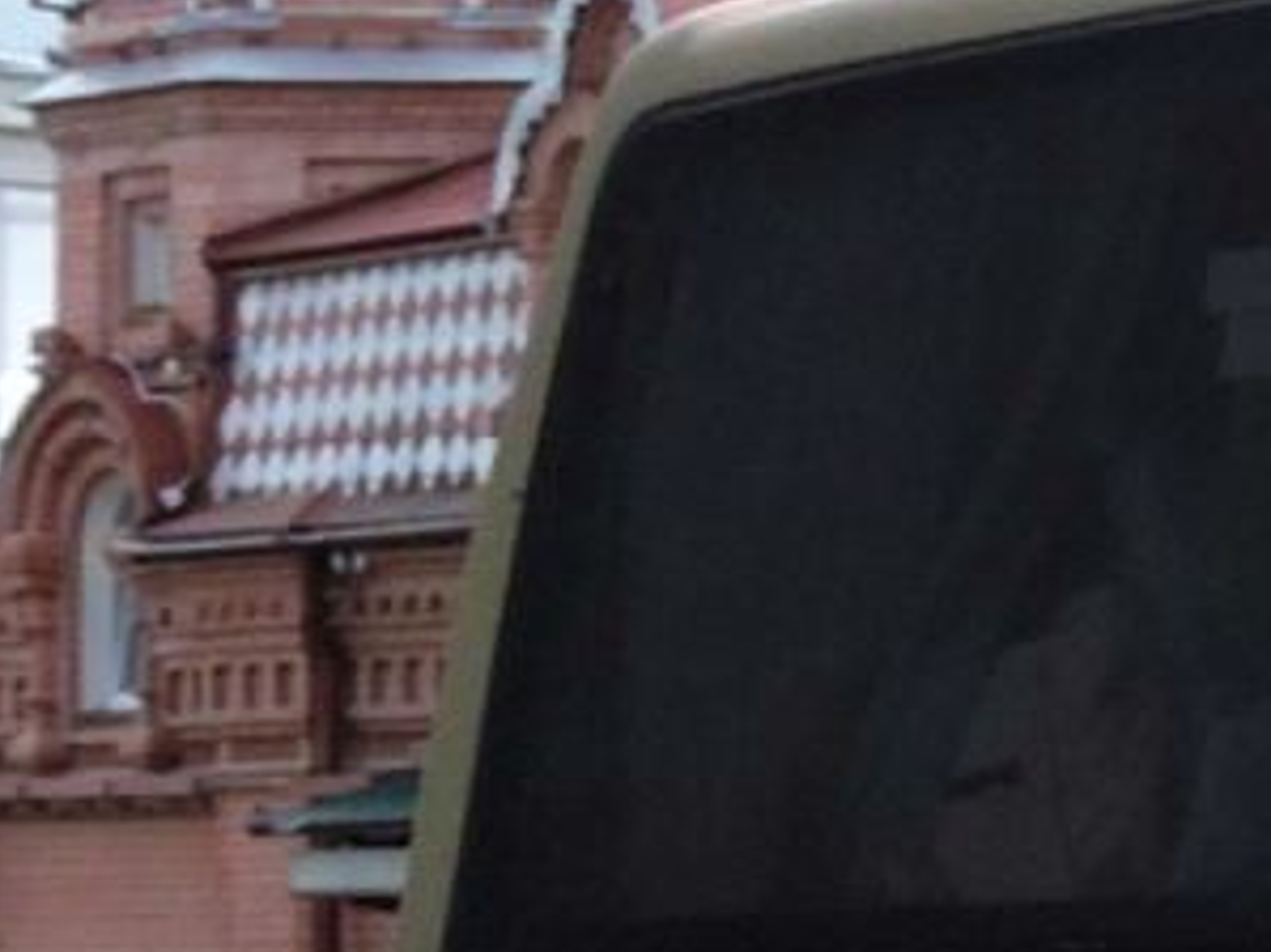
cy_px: 1109
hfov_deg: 8.3
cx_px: 2840
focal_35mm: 221
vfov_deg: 6.7
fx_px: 8111
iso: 100
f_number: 3.6
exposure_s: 1/400
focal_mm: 5.9
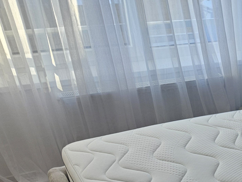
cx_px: 326
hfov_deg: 25.2
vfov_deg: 21.1
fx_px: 455
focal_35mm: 65
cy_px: 215
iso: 40
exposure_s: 1/129
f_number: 1.8
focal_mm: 5.4
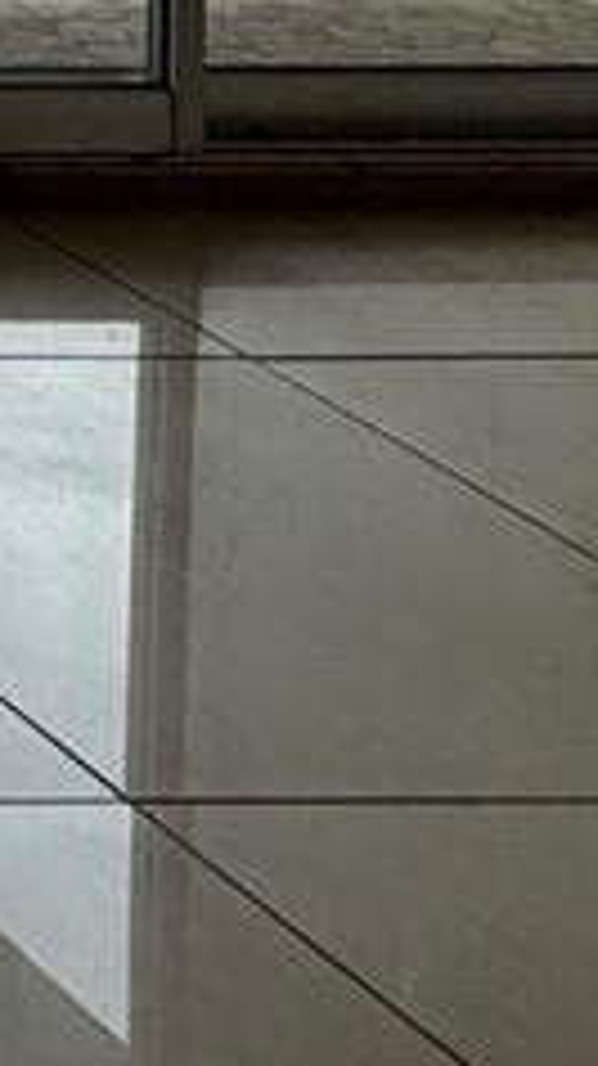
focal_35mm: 103
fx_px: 2909
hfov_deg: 6.9
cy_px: -1012
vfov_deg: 16.4
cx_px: -2172
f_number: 2.2
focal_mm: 2.22
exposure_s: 1/899
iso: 50
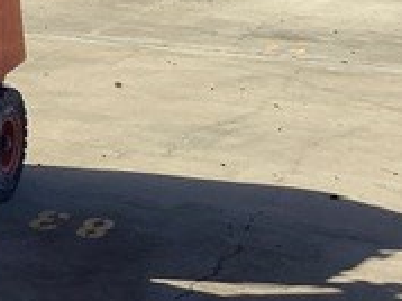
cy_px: -43
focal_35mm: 111
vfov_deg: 13.0
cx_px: -249
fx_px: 1288
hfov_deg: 15.9
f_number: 2.4
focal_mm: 3.3
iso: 25
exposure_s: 1/1131
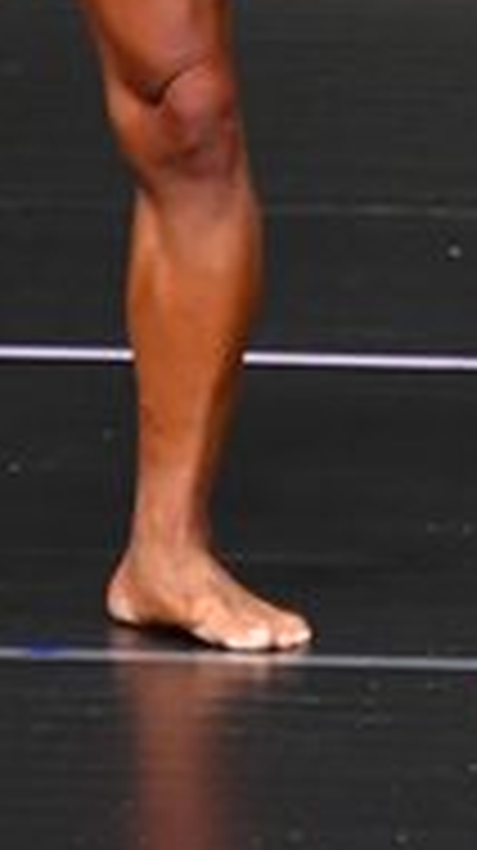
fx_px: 33331
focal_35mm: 1479
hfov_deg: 0.8
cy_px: -198
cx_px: 335
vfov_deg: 1.5
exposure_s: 1/400
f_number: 5.6
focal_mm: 230
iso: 4000
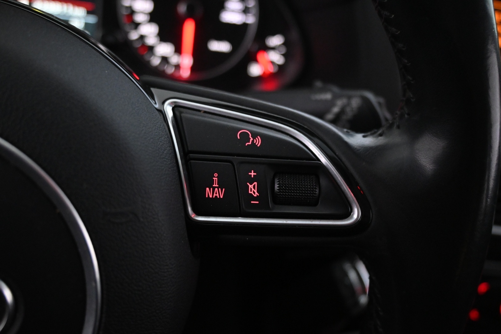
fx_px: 449
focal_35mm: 32
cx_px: 250
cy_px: 167
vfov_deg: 40.8
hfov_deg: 58.3
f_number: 4
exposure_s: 1/30
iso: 4000
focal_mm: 21.5
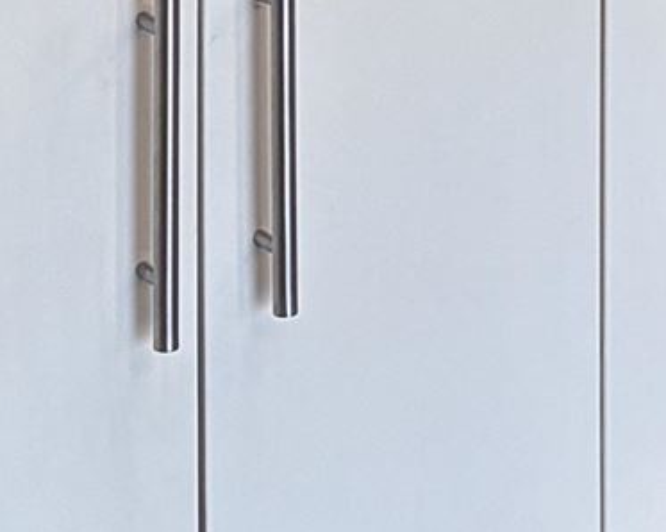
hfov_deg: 9.0
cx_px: 1000
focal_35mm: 209
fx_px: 4117
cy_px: -1003
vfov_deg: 6.8
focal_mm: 5.96
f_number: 1.6
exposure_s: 1/120
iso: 64
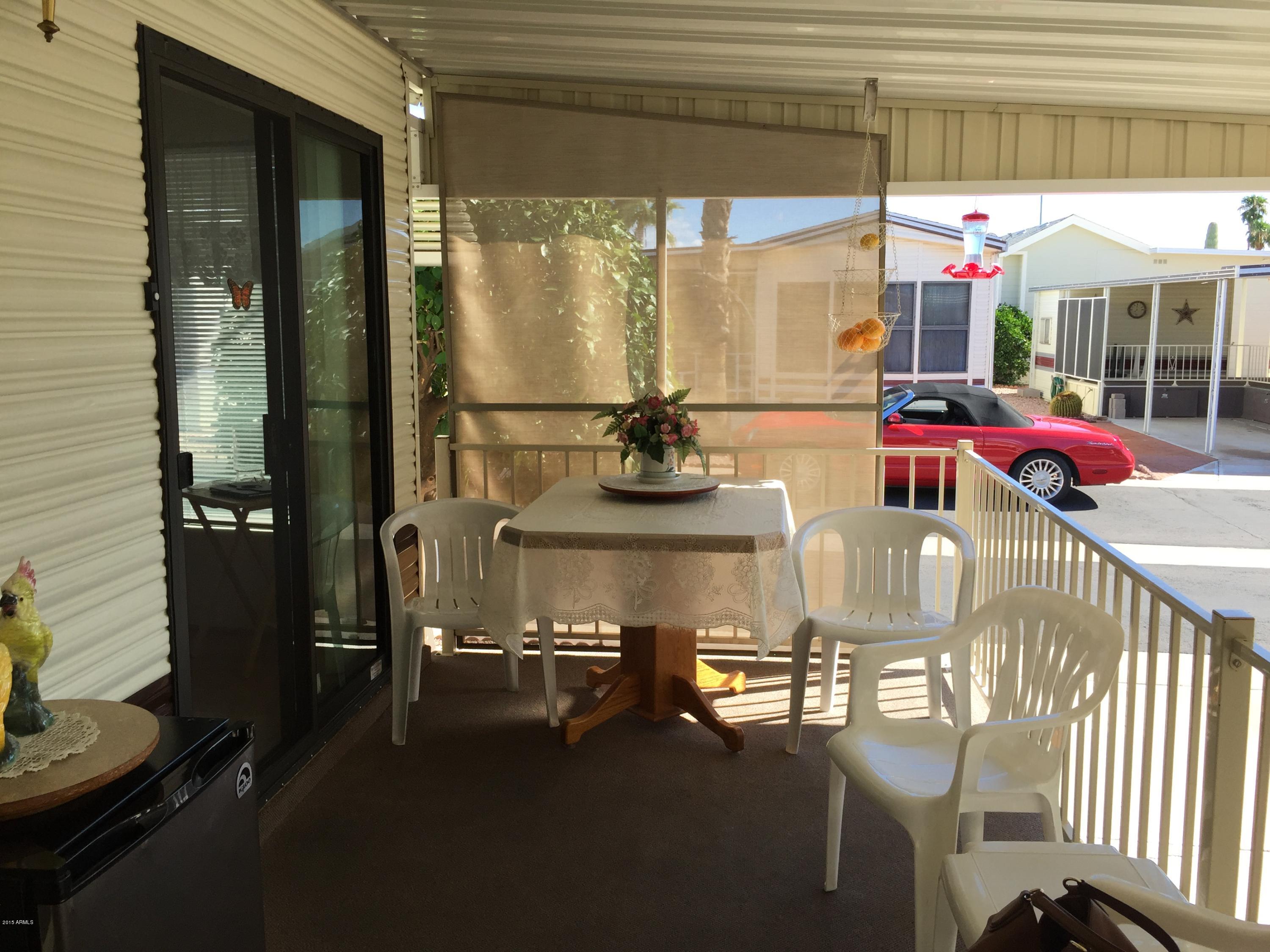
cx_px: 635
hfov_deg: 61.7
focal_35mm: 29
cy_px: 476
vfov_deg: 48.2
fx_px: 1064
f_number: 2.2
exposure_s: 1/520
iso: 32
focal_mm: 4.15
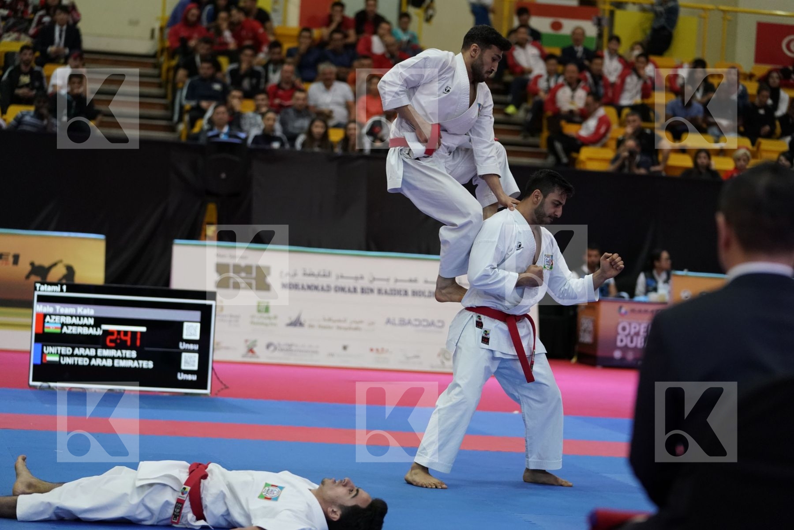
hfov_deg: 19.6
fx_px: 2294
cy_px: 265
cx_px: 397
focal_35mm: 104
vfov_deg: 13.2
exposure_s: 1/1000
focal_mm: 104
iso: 4000
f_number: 2.8
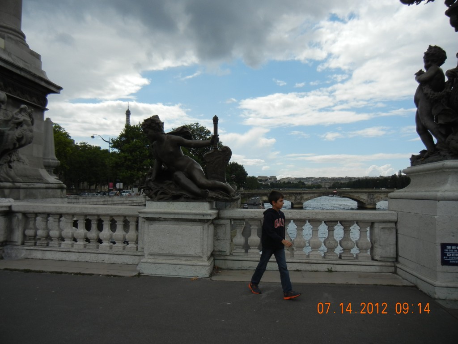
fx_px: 397
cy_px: 172
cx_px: 229
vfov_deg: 46.8
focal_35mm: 30
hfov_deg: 60.0
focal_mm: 5.4
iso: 160
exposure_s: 1/593
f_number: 7
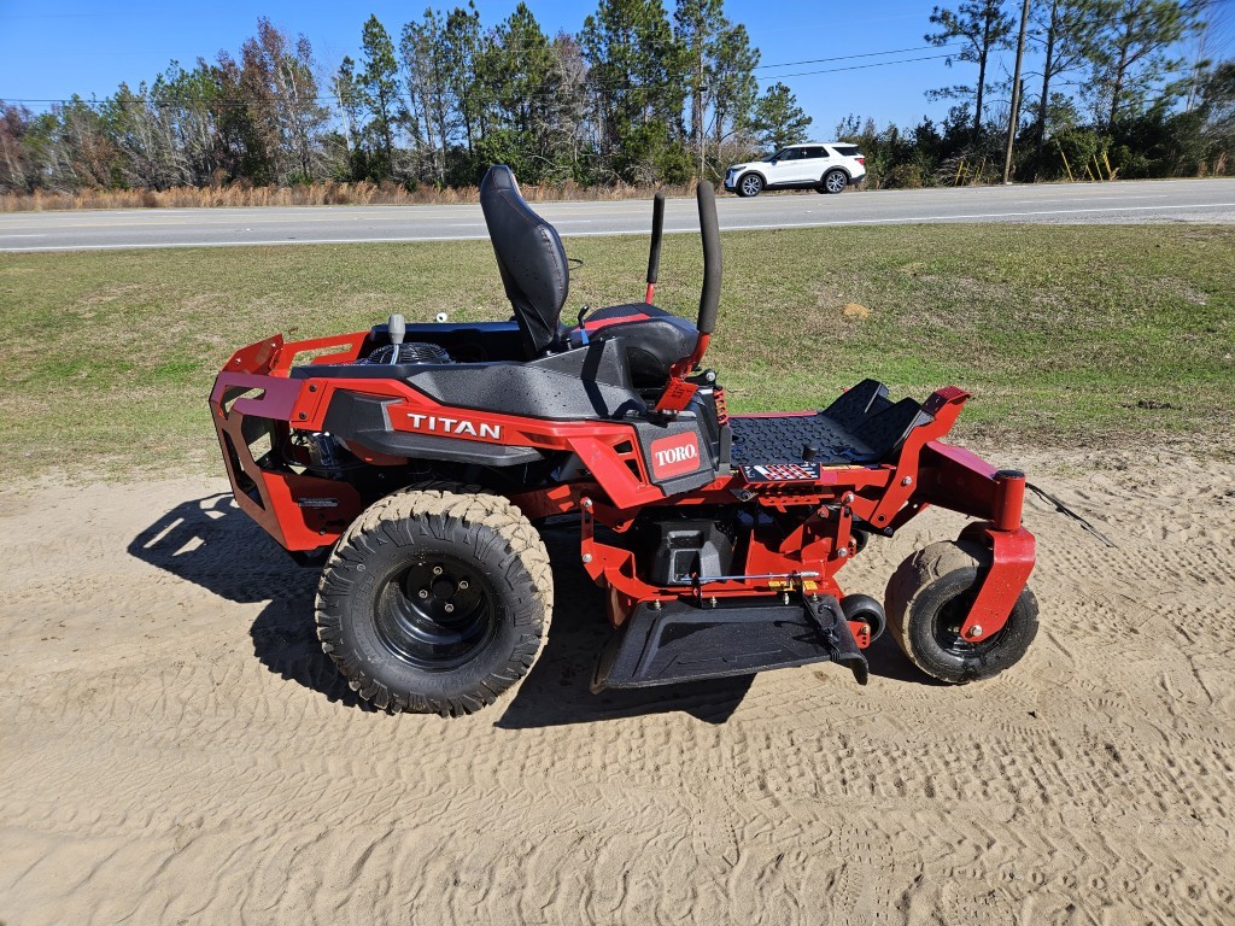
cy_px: 463
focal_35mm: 23
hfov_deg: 73.9
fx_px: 821
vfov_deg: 58.9
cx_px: 618
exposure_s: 1/1714
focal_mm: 5.4
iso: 25
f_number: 1.8
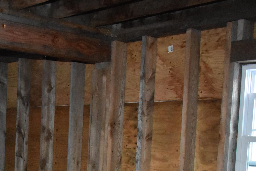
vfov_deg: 19.1
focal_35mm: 68
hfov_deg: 27.1
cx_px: -28
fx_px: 483
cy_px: 196
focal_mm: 18
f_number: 4
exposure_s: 1/60
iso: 6400
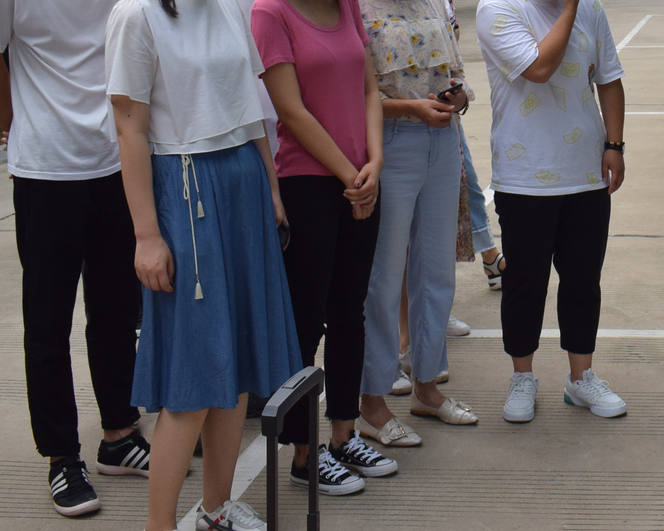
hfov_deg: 26.6
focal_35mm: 68
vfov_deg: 21.7
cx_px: 645
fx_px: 1336
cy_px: -3
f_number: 6.3
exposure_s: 1/1600
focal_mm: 18
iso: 400
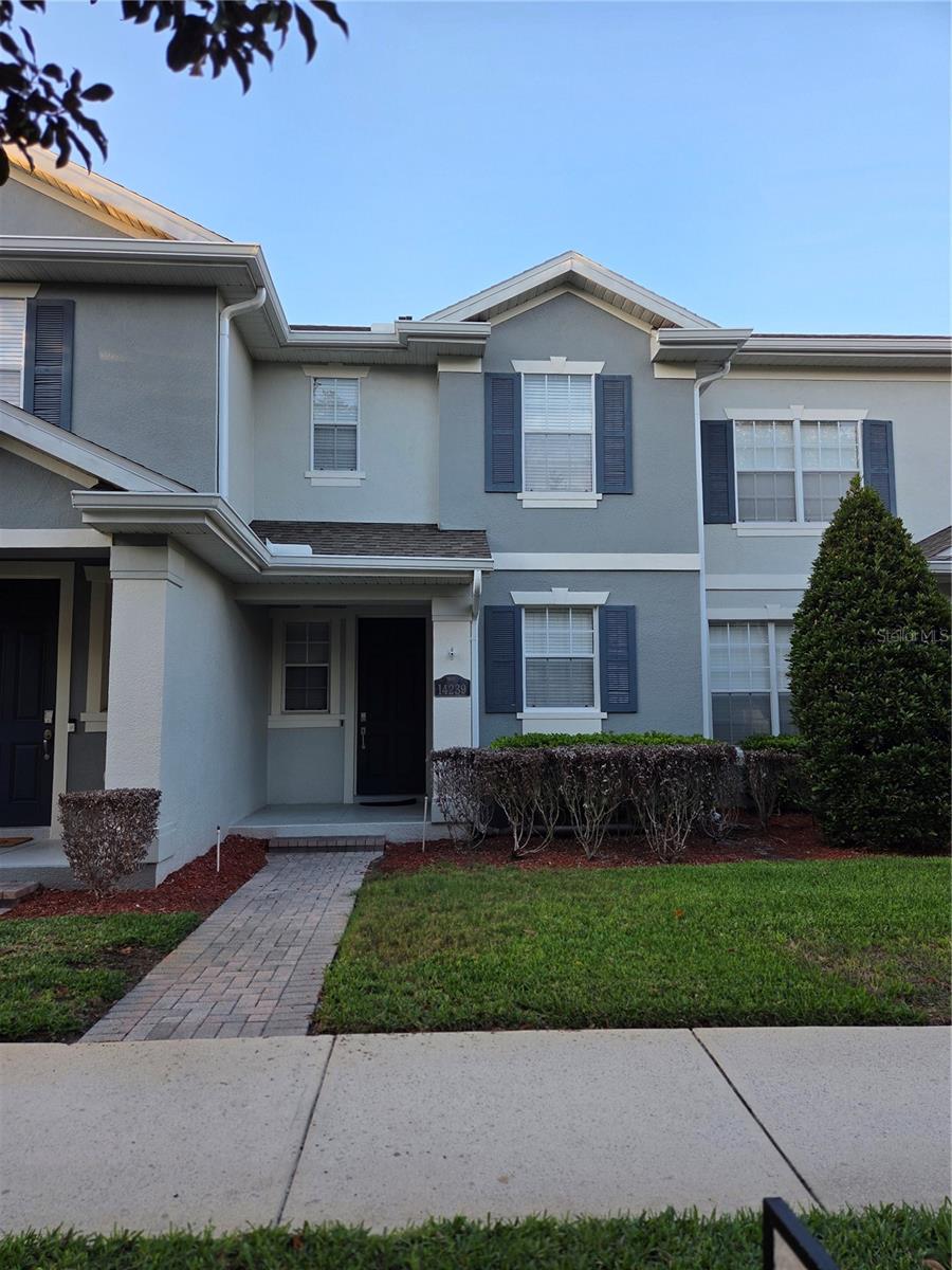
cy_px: 635
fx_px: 843
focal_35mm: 23
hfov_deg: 58.9
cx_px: 476
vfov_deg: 73.9
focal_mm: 5.4
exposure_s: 1/359
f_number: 1.8
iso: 50
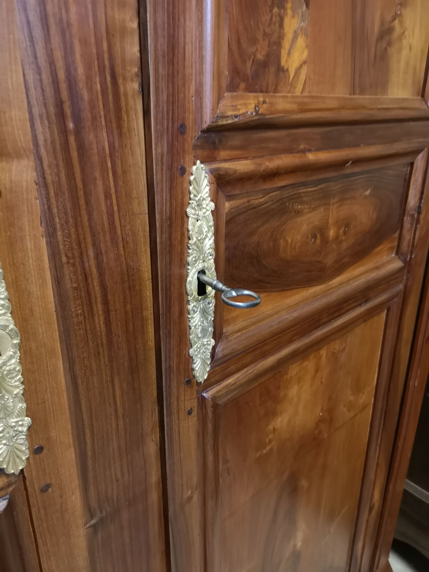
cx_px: 214
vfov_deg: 65.3
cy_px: 286
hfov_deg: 51.4
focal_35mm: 27
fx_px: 446
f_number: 1.8
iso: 1000
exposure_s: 1/16.7
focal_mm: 3.95
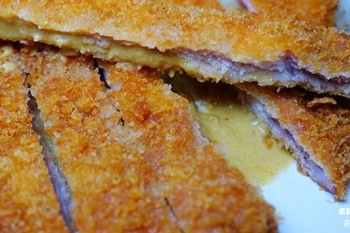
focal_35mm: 37
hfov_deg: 51.9
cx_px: 168
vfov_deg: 35.2
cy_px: 60
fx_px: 360
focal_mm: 8.8
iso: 125
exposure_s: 1/60
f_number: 2.8
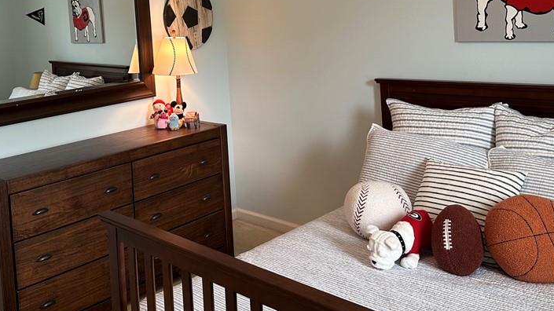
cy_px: 52
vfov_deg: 30.2
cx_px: 198
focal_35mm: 38
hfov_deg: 52.1
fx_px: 558
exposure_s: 1/60
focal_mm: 6.86
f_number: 1.78
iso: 160
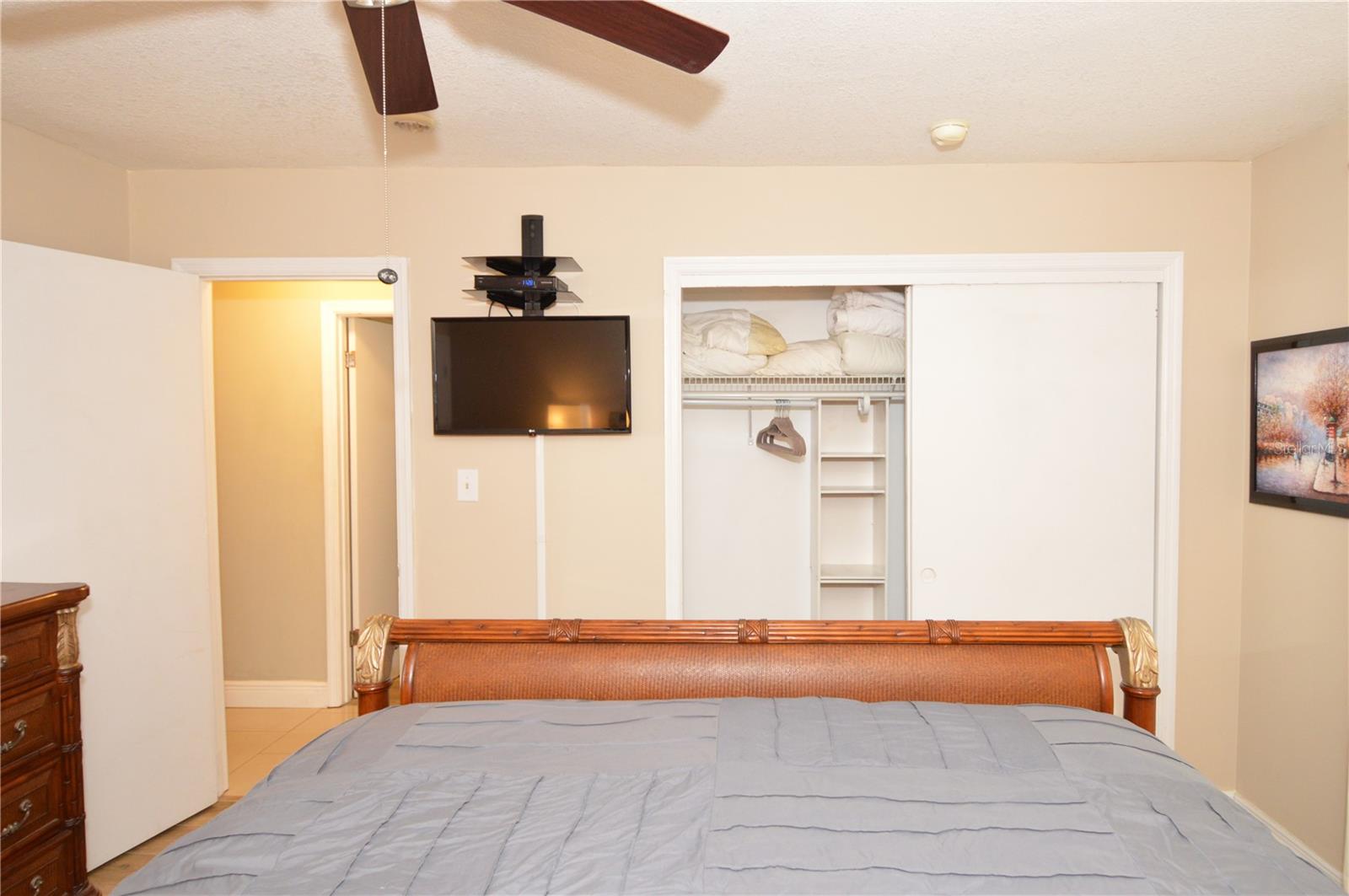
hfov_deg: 90.1
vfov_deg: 67.3
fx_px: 674
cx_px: 674
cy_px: 448
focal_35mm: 18
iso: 800
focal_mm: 12
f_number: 4
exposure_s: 1/60
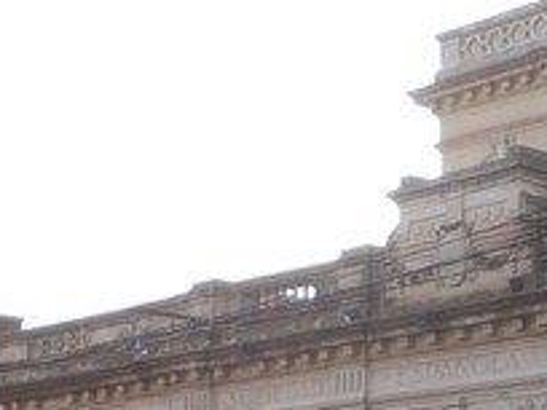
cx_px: 611
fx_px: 1659
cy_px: 418
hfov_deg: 18.0
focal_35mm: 105
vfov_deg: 13.9
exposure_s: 1/320
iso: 80
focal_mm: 4
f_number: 2.7
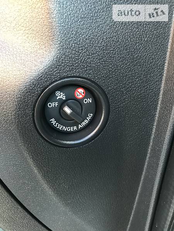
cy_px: 116
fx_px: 188
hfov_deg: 49.7
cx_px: 87
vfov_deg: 63.4
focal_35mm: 28
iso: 40
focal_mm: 4
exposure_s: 1/18
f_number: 1.8
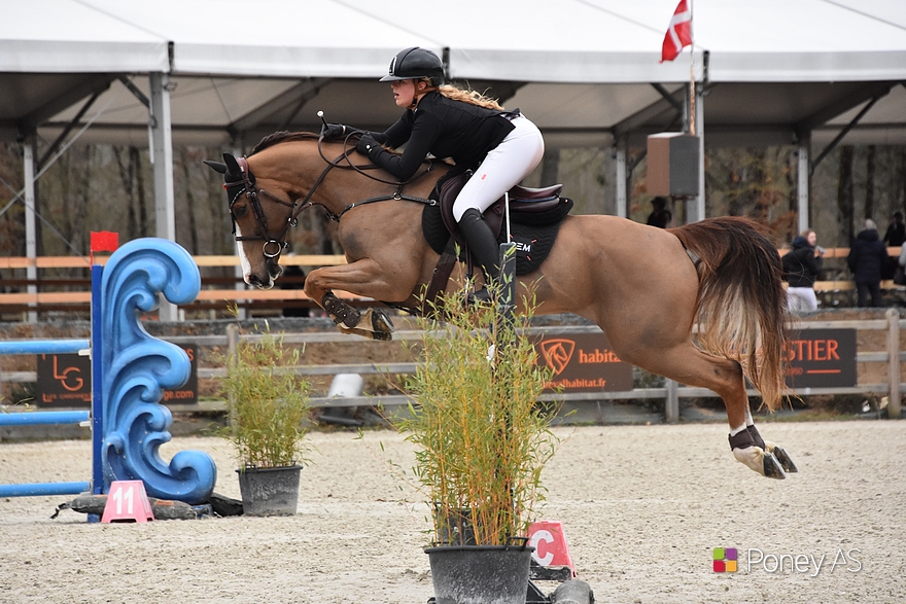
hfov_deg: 7.4
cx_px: 453
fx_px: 6984
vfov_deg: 5.0
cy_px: 302
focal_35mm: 278
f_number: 5.6
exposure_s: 1/1600
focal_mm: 185
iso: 2000
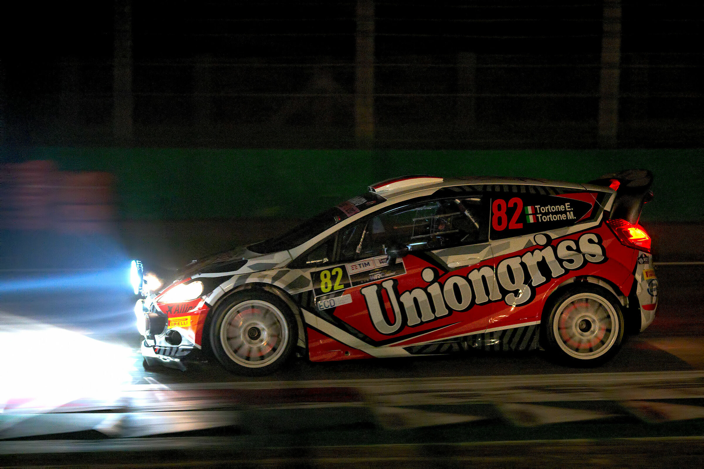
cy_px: 234
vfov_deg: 13.7
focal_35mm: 100
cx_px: 352
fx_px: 1955
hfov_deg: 20.4
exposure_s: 1/125
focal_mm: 100
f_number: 2.8
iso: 32000
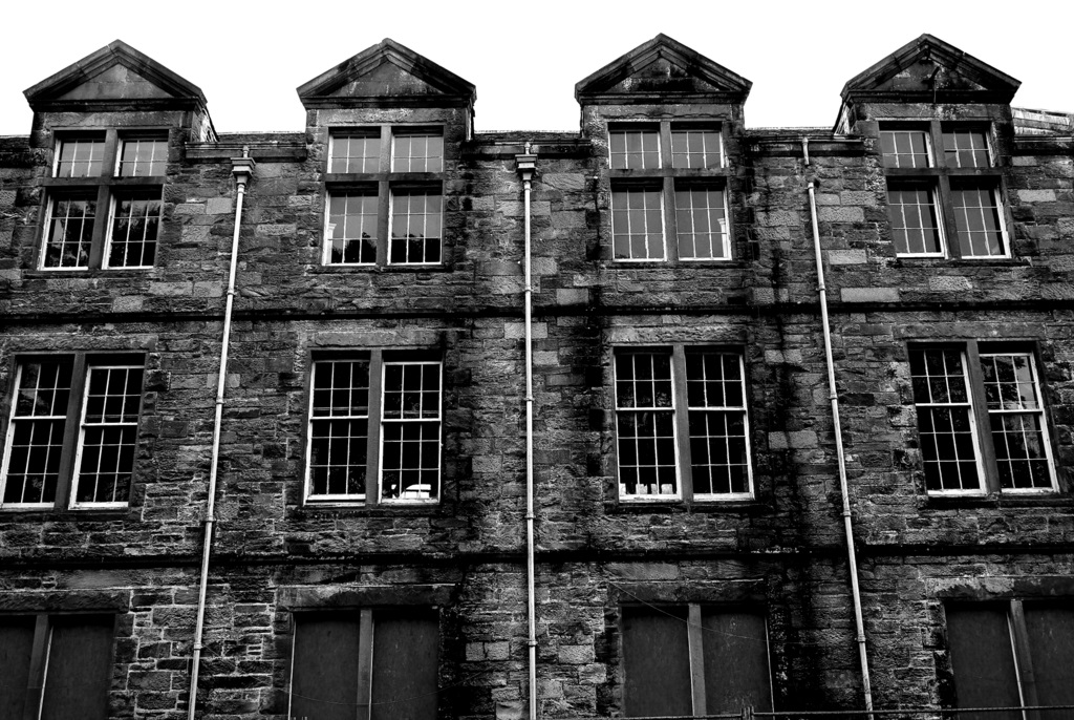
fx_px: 1016
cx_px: 537
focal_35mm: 34
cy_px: 360
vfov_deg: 39.0
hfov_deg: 55.7
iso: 200
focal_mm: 23
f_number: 5.6
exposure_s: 1/60
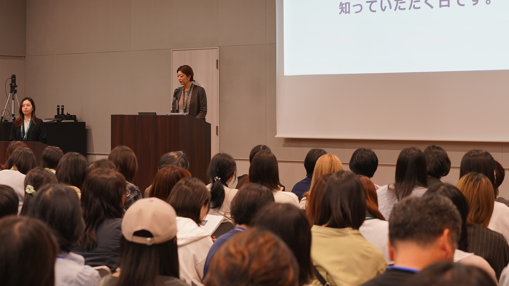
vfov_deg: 15.1
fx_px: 1080
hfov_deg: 26.5
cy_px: 95
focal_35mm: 80
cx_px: 298
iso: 250
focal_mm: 55
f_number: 4.5
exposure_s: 1/25
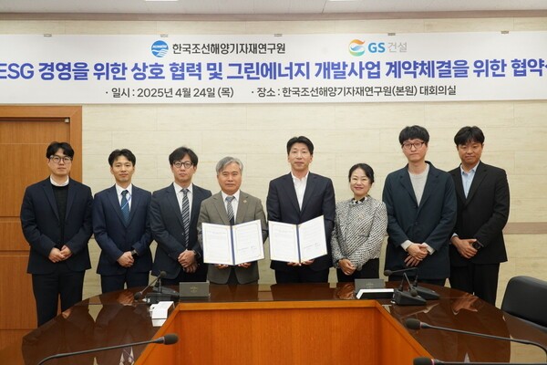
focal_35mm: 34
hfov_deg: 55.8
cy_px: 182
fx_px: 517
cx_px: 274
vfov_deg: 38.9
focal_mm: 34
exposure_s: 1/250
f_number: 7.1
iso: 3200
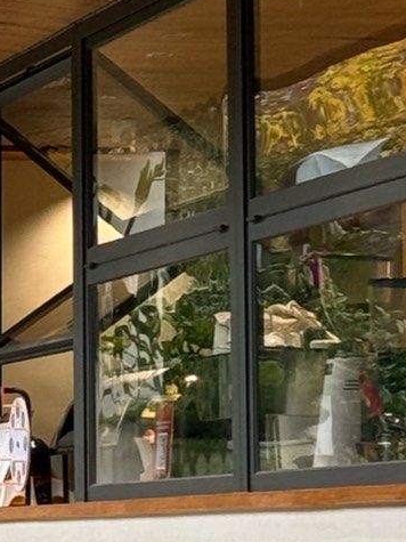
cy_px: 138
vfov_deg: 7.2
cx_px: -169
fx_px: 4318
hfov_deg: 5.3
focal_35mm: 276
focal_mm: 6.76
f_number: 1.78
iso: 80
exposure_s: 1/50
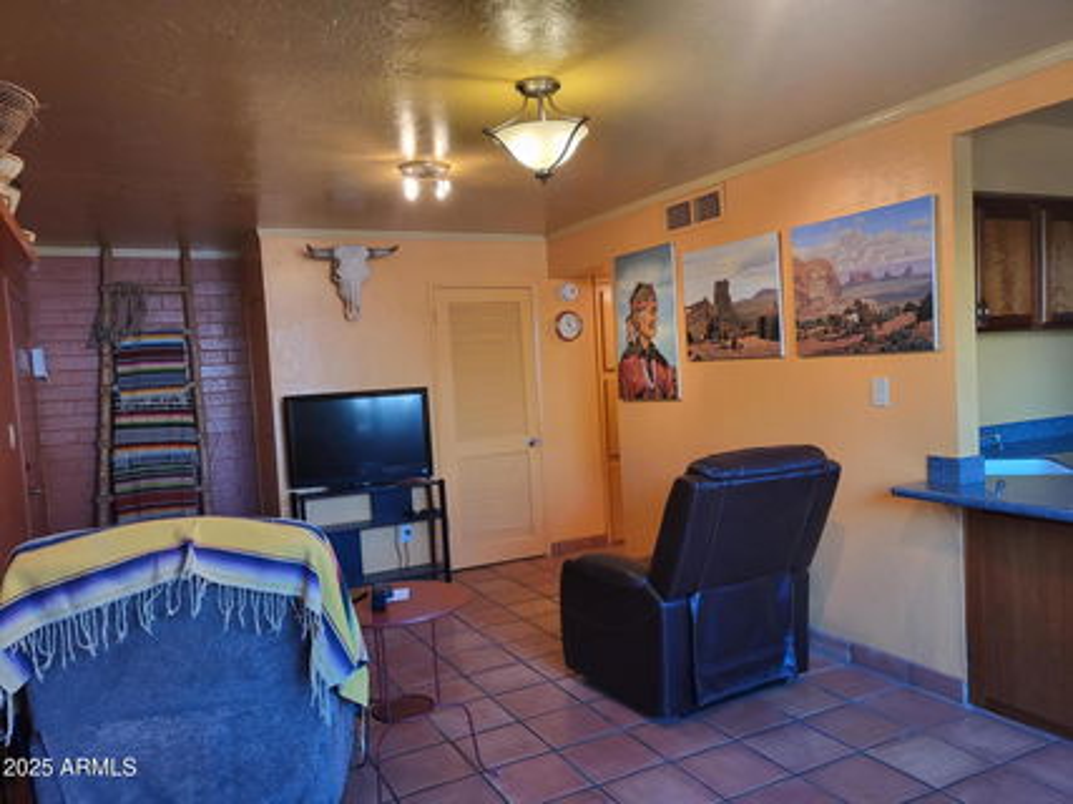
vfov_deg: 53.0
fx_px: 806
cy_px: 402
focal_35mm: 26
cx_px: 536
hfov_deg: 67.3
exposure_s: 1/120
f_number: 1.8
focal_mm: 4.25
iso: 320
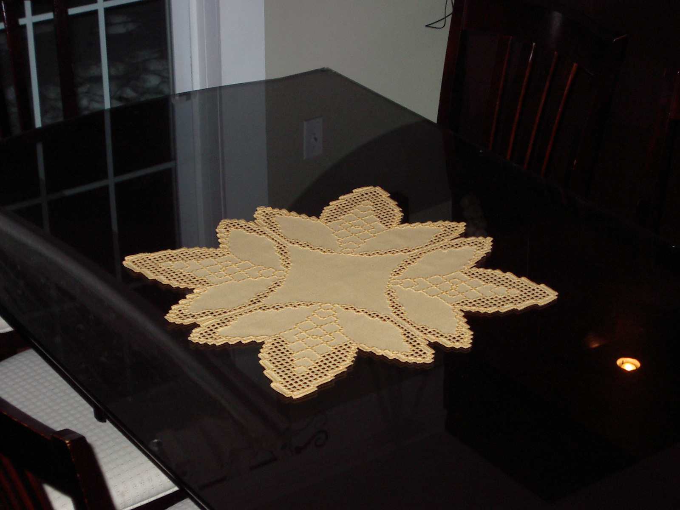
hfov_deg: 25.7
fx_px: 1493
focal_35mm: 76
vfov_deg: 19.4
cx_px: 340
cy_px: 255
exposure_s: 1/80
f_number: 3.8
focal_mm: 11.5
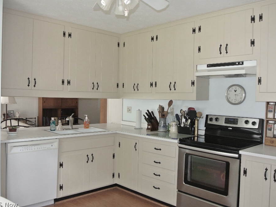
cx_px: 146
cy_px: 103
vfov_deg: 44.2
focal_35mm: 32
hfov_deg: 56.8
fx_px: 255
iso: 720
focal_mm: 11
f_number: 3.5
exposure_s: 1/60
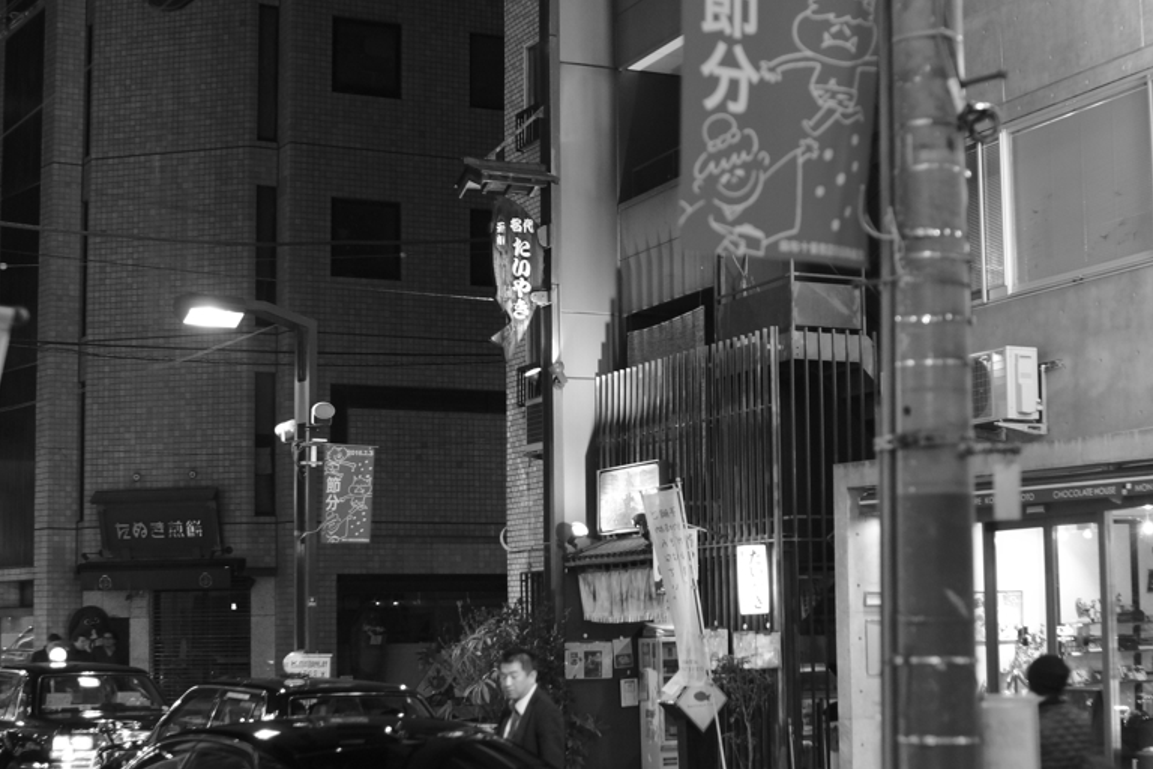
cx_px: 724
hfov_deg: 33.2
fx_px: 1922
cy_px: 430
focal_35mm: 60
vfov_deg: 22.6
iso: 640
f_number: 2
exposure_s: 1/30
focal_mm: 30
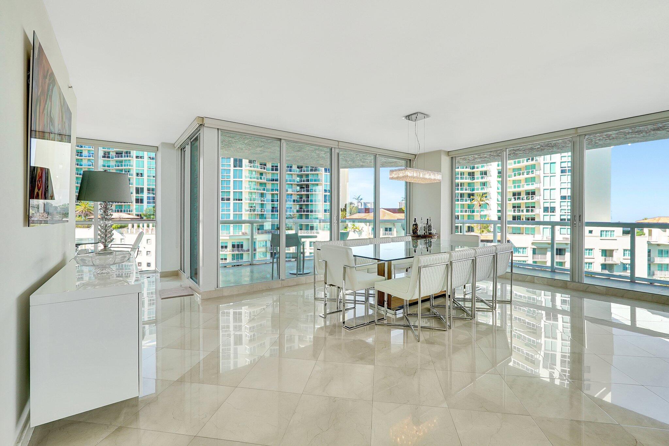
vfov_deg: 72.1
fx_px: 307
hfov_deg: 95.0
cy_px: 223
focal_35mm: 16
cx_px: 334
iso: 640
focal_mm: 16.5
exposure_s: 1/60
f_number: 13
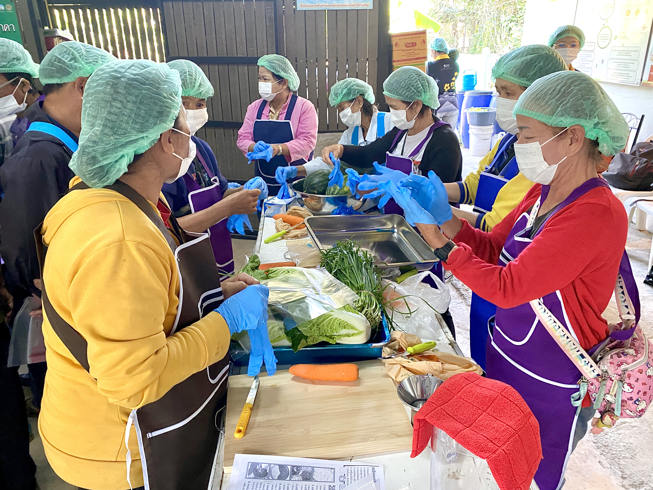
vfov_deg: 53.1
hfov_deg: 67.3
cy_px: 245
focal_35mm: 26
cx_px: 326
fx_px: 490
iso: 400
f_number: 1.8
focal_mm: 4.25
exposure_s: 1/60
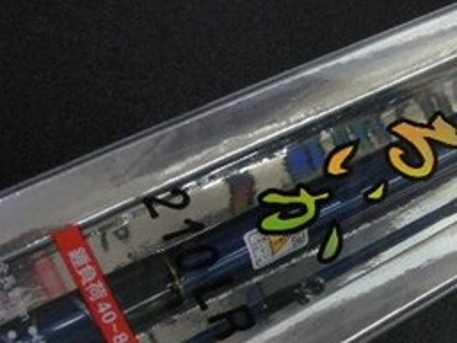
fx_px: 898
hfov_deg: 27.3
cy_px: 164
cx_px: 432
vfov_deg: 21.6
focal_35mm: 68
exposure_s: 1/137
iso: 400
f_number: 2.8
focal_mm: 5.7
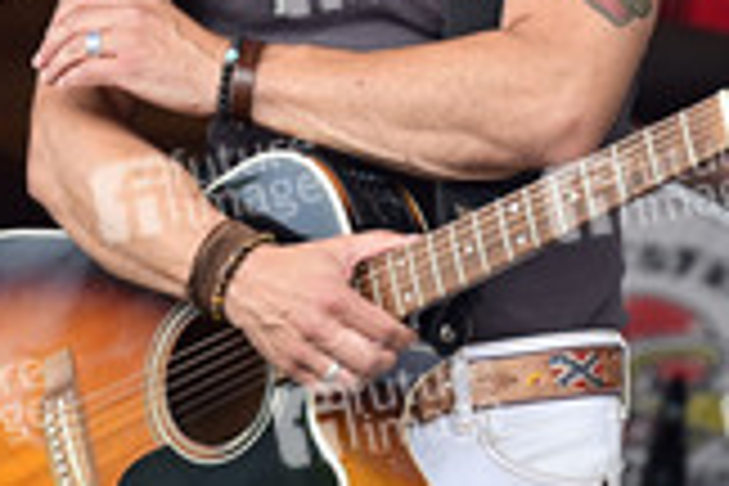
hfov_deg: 3.7
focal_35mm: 558
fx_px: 11299
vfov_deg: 2.5
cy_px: -148
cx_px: 268
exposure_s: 1/320
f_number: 3.2
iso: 400
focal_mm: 200
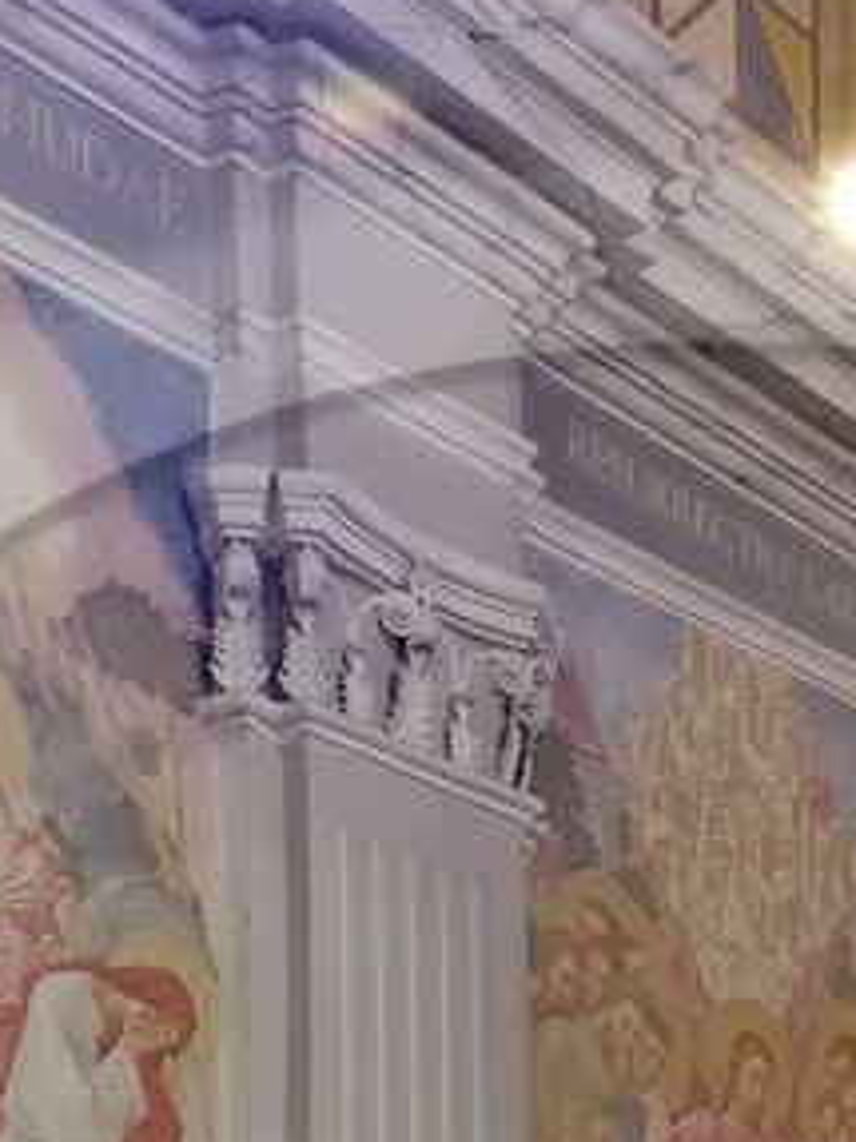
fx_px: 2475
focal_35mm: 75
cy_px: 1814
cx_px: 729
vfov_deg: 21.1
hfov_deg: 19.4
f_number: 8
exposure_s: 1/20
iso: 1600
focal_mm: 14
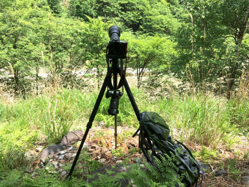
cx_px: 124
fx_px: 209
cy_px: 94
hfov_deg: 61.7
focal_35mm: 29
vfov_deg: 48.2
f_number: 2.2
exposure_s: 1/680
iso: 25
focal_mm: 4.15
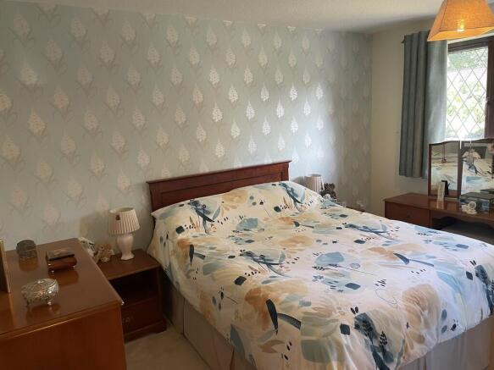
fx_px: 371
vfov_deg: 53.0
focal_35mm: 26
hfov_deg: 67.3
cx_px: 247
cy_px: 185
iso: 100
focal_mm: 4.2
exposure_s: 1/50
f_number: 1.6
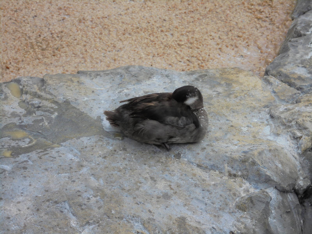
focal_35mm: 156
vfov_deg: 9.5
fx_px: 1406
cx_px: 156
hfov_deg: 12.7
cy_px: 117
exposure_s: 1/250
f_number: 6.5
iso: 100
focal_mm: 27.6
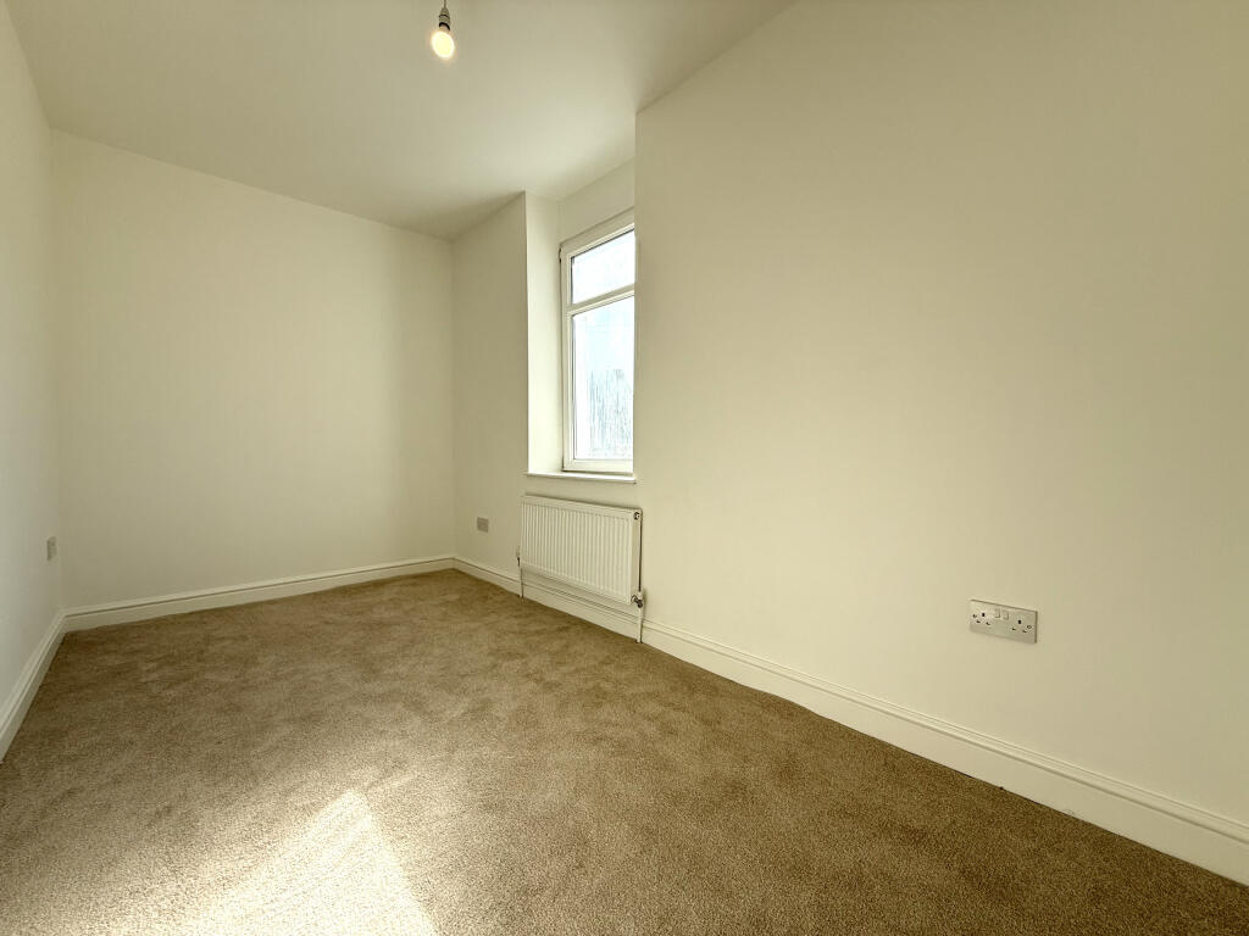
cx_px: 624
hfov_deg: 102.1
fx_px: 505
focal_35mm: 14
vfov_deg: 85.7
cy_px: 468
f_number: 2.2
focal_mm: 2.22
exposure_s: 1/760
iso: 64
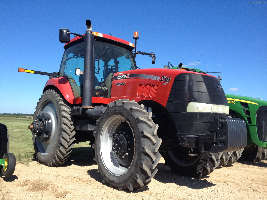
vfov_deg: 40.7
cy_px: 100
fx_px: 270
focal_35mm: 35
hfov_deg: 52.6
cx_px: 134
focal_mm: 4.28
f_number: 2.4
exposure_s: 1/1151
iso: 50
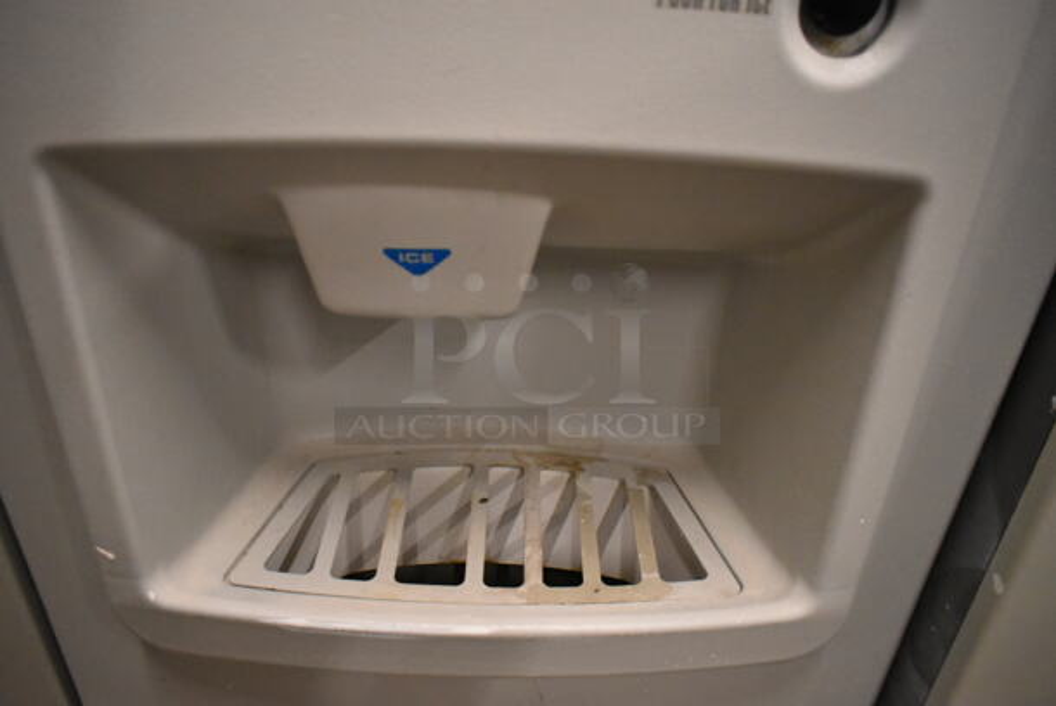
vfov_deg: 48.0
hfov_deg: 67.3
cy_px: 353
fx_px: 793
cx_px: 528
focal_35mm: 27
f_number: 3.5
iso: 4500
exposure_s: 1/125
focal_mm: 18
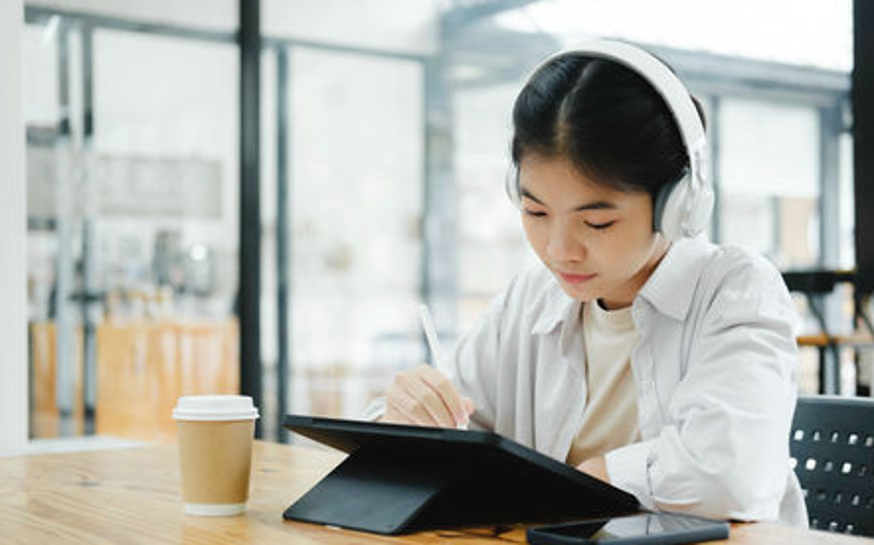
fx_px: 1310
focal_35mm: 55
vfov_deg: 23.5
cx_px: 441
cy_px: 282
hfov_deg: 36.9
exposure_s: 1/80
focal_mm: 35
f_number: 2
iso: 250
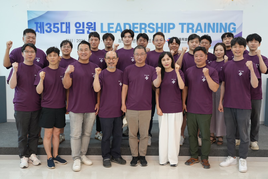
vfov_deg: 33.5
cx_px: 134
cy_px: 90
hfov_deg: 48.4
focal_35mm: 40
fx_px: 298
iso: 1600
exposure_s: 1/160
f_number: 4
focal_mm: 40
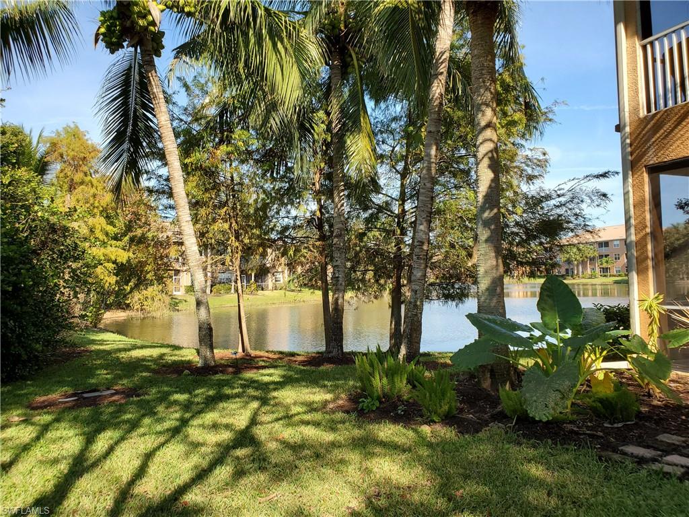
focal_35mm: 26
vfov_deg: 53.1
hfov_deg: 67.3
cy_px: 258
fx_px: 518
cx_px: 344
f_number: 2.4
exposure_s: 1/712
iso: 50
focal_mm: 4.3
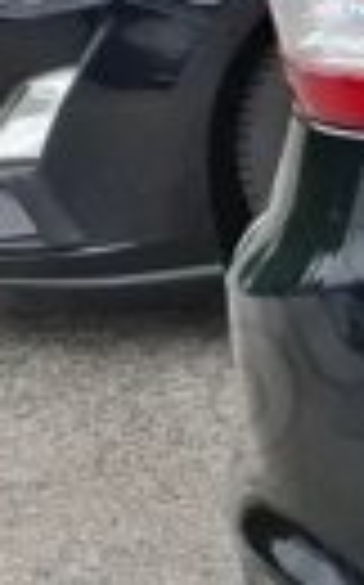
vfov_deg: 11.1
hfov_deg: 4.8
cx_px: 2211
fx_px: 2991
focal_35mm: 188
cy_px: 189
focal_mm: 5.54
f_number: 1.8
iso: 50
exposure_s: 1/1188
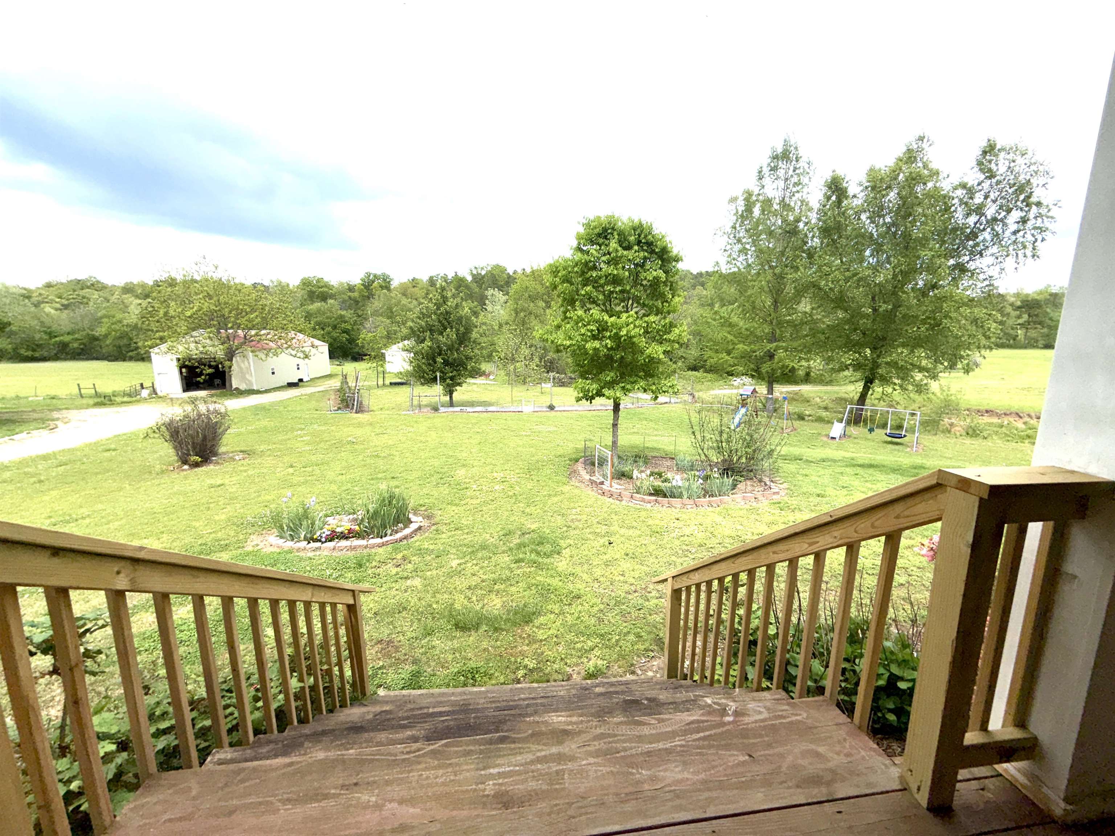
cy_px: 418
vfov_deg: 85.7
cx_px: 558
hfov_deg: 102.1
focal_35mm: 14
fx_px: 451
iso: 16
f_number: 2.2
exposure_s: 1/1656
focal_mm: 2.22
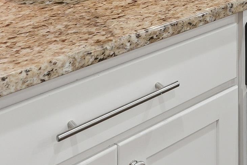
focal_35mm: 66
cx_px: 346
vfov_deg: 16.1
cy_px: -165
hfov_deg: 25.0
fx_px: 453
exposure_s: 1/25
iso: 250
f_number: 9
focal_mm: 16
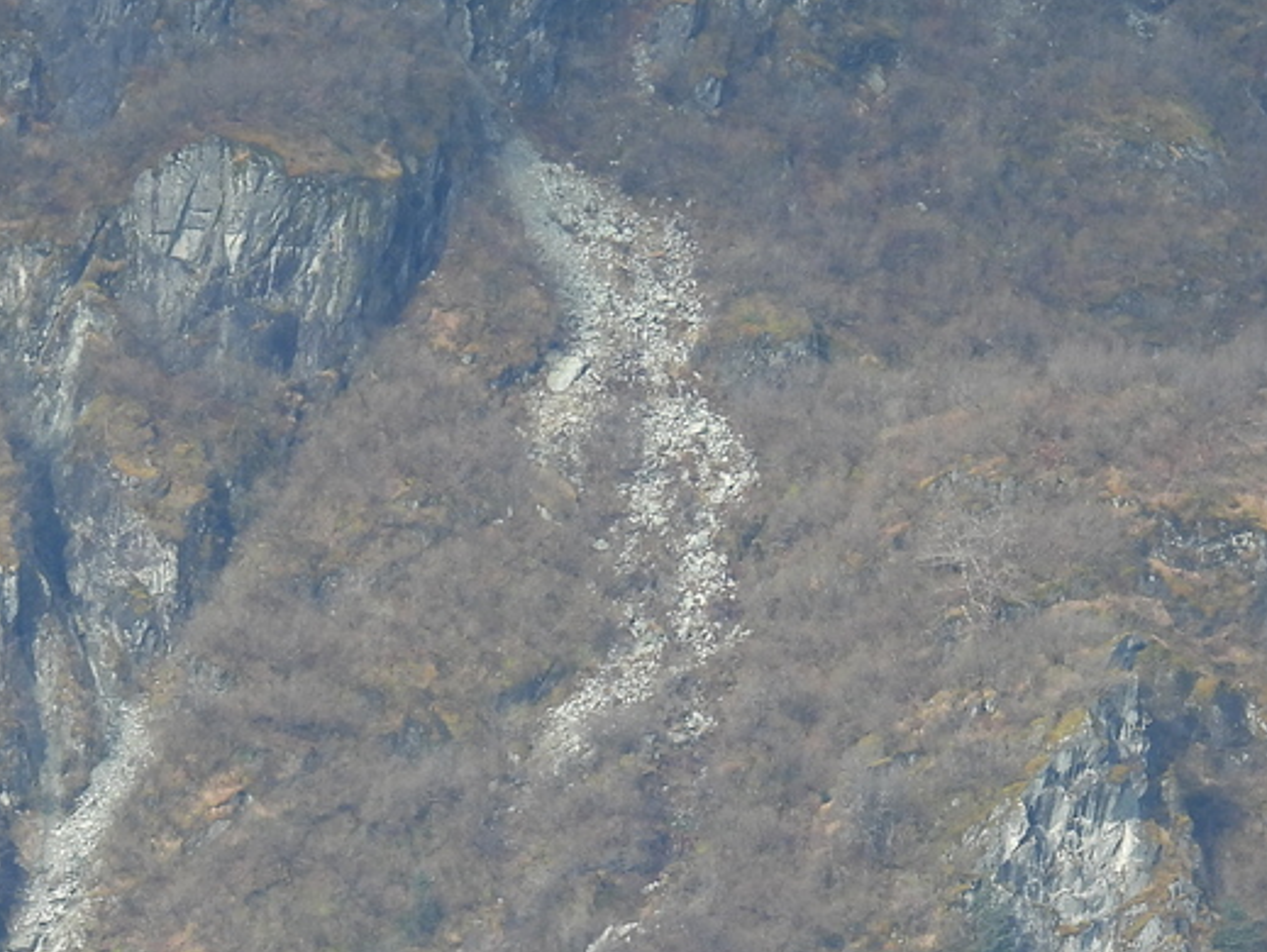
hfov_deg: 1.8
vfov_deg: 1.3
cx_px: -68
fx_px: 40619
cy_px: 1079
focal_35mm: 1109
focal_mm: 80.3
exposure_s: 1/320
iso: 100
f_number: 5
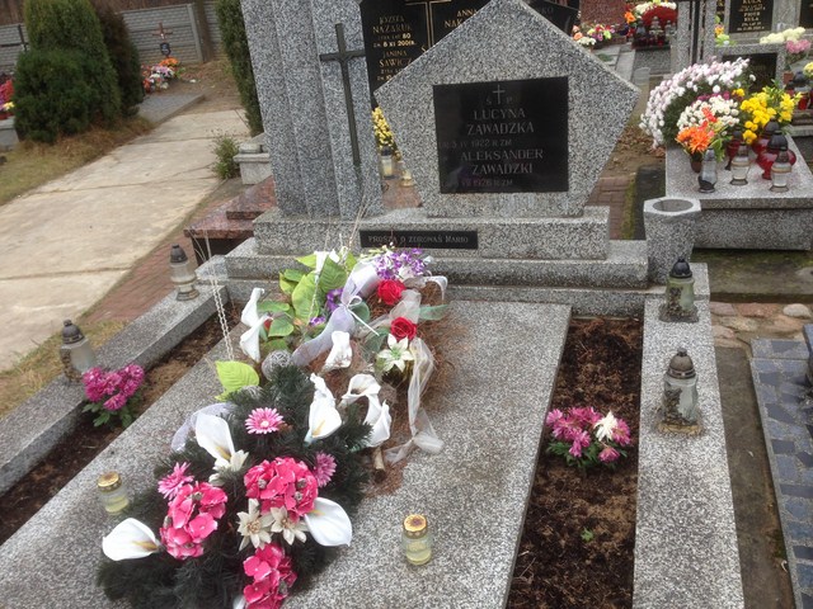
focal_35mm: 33
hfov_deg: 55.4
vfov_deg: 42.9
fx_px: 775
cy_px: 304
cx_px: 406
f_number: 2.4
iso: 50
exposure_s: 1/139
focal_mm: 4.12
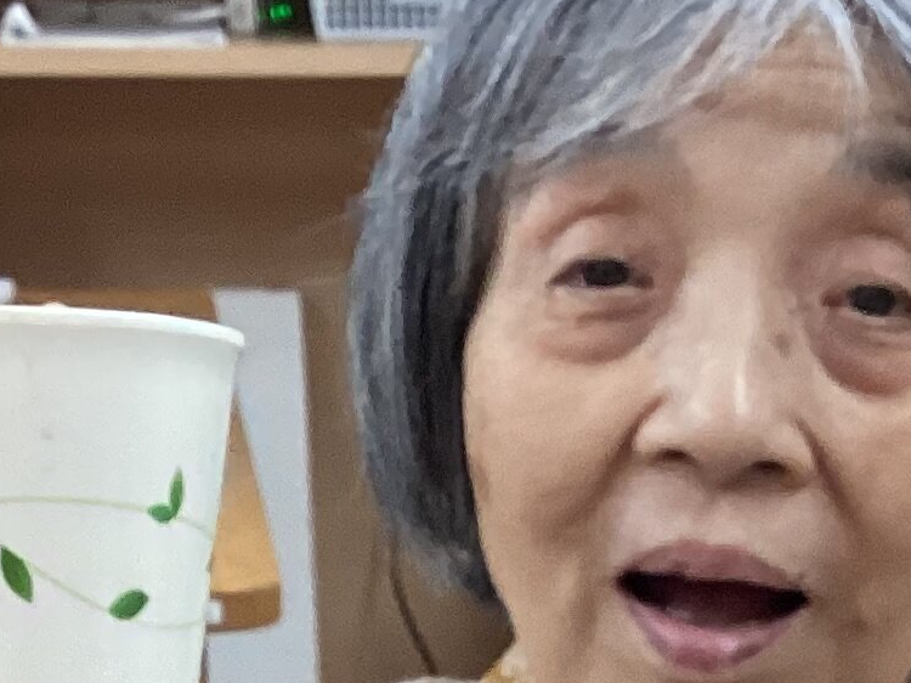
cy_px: 1152
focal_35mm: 135
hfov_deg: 14.6
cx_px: 683
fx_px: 3552
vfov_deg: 10.4
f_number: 2.4
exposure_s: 1/60
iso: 200
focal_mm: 3.3
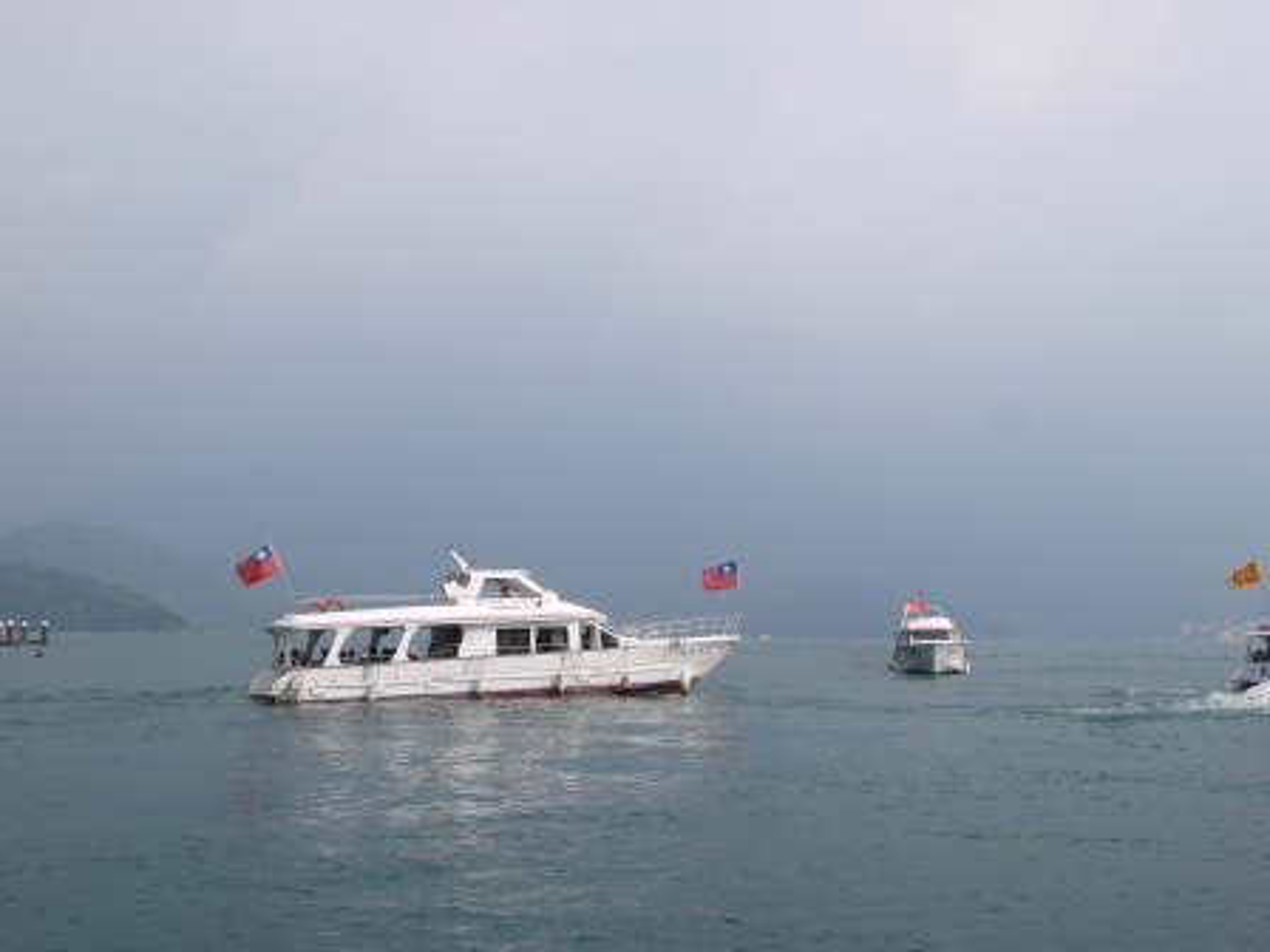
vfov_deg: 37.7
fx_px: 1394
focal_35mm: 38
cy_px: 476
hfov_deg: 49.0
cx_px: 635
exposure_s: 1/400
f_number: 10
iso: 160
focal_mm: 19
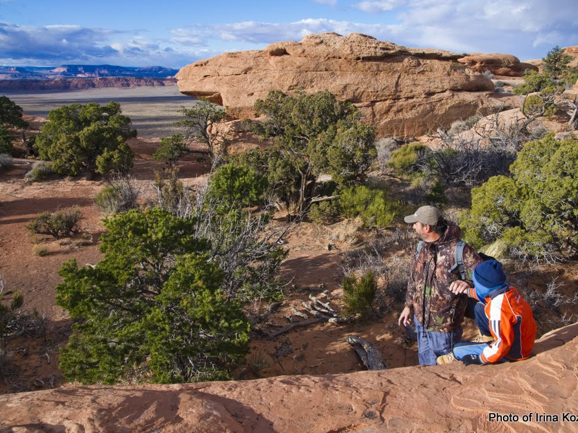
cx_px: 323
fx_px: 551
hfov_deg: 55.2
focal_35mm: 33
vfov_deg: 42.9
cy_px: 217
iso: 200
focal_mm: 20
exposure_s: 1/200
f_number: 9
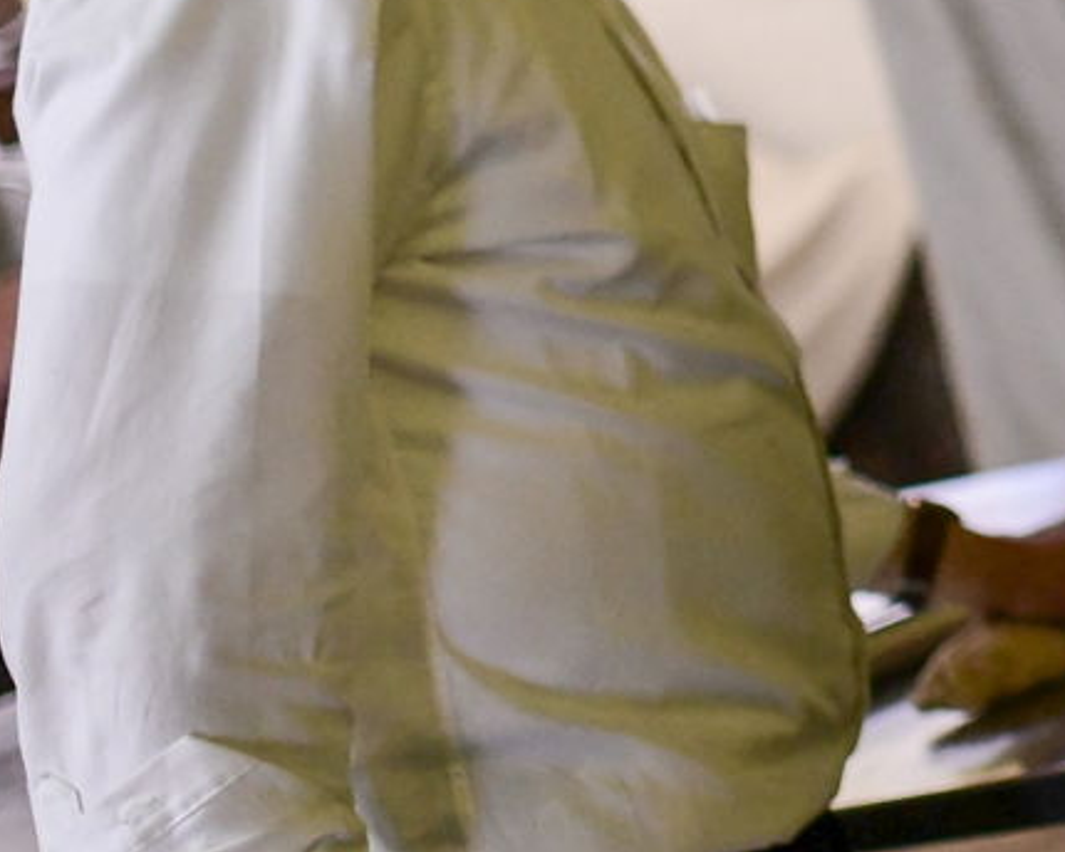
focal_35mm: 107
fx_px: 3373
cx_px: 1684
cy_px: 128
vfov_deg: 14.3
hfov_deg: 16.1
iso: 5000
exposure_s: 1/250
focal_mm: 35
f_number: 2.2
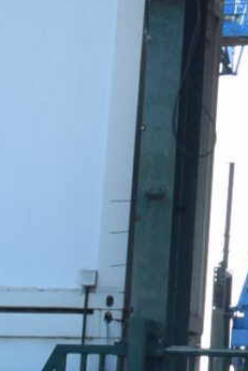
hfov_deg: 5.9
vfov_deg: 9.1
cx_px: 658
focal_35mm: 222
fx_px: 2292
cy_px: -169
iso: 250
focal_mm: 20
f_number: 8
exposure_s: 1/250
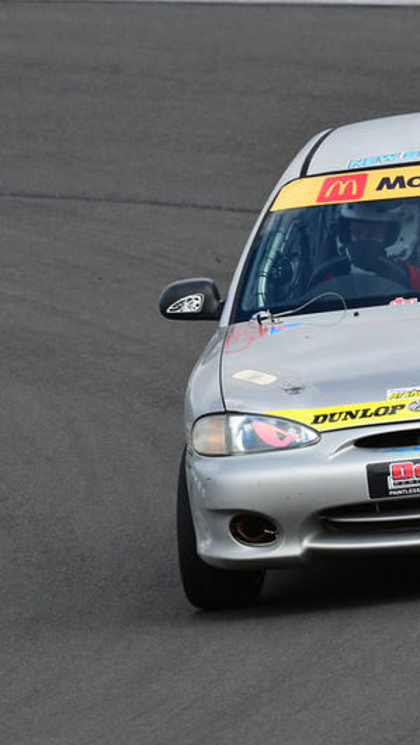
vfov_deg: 2.8
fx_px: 15450
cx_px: 416
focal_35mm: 781
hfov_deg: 1.6
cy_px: 372
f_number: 10
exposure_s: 1/640
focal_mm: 330
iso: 640
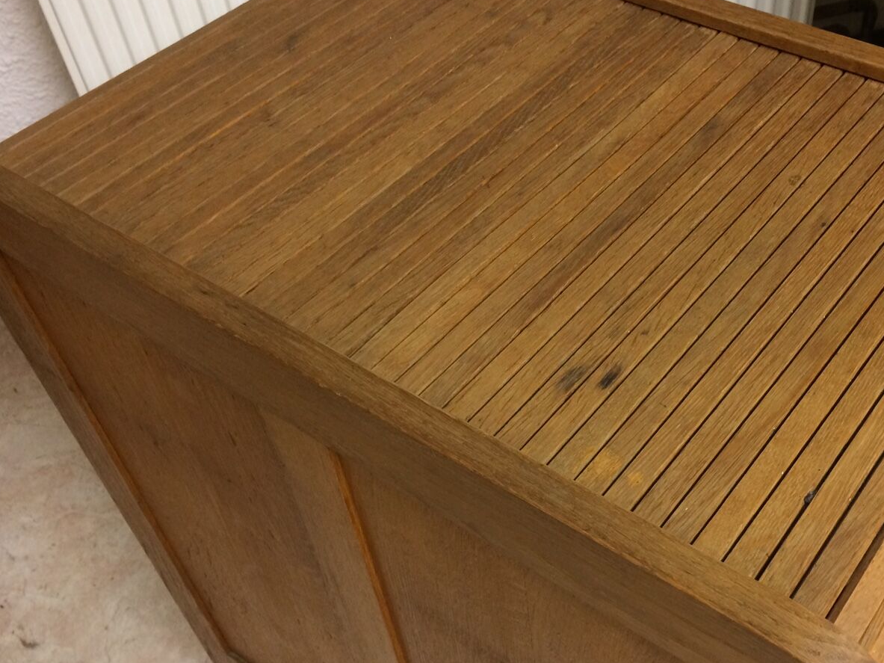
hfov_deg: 46.2
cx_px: 574
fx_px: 1021
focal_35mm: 40
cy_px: 386
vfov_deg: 35.9
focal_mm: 4.15
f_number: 2.2
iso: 160
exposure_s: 1/33
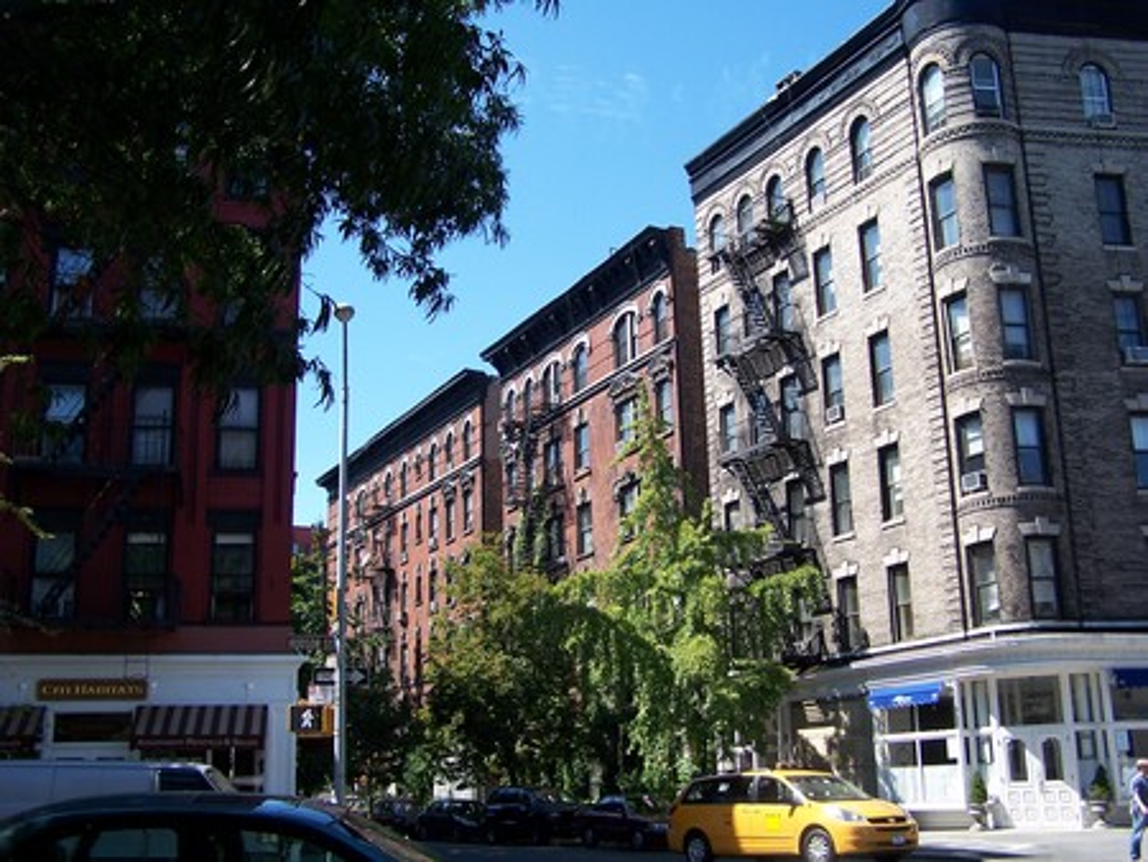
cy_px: 431
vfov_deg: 37.8
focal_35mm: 38
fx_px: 1261
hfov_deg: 49.0
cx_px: 574
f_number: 2.8
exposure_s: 1/500
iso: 80
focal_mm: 6.3
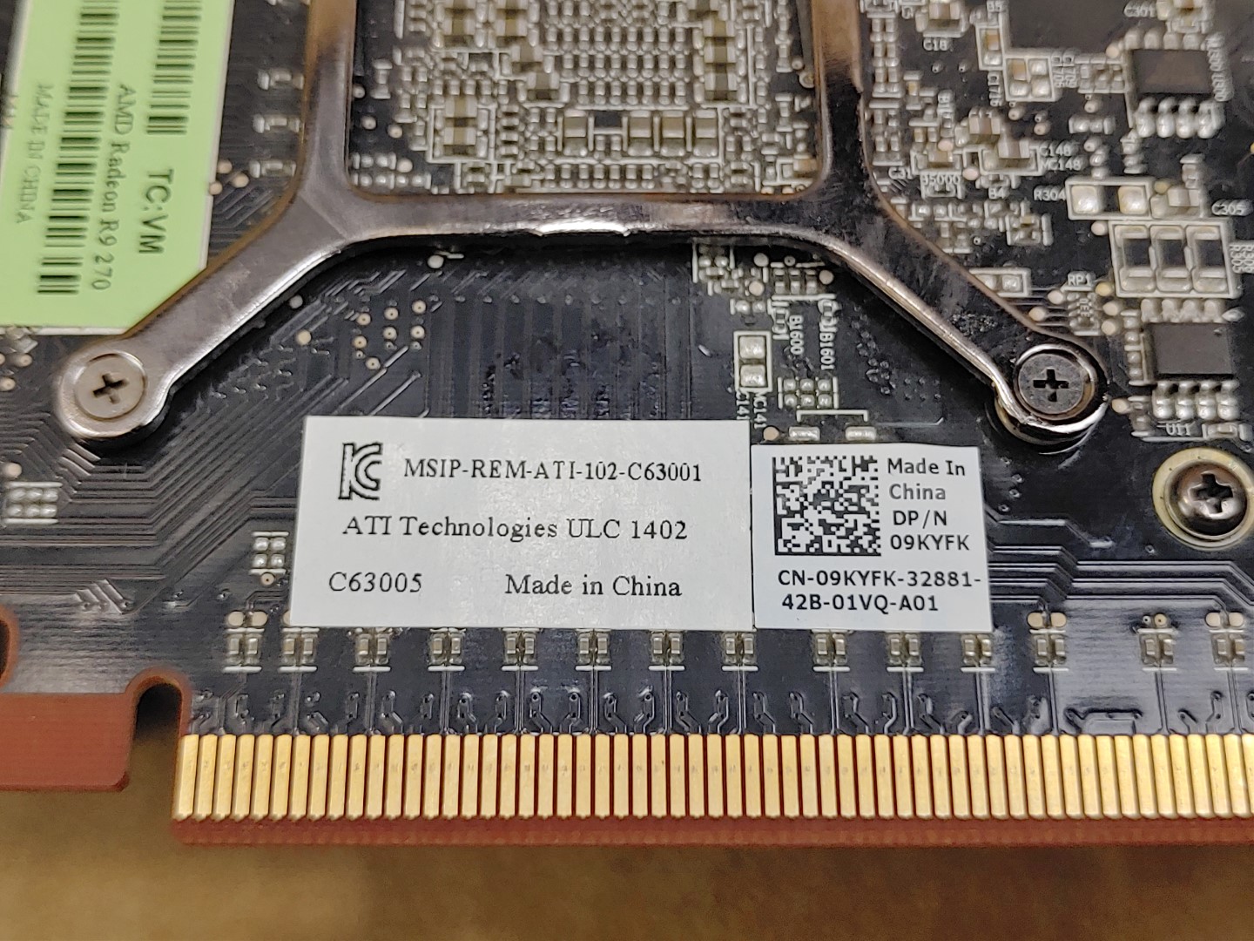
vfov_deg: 29.7
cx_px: 627
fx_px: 1775
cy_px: 470
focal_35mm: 49
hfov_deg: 38.9
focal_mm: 4.36
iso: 50
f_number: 1.8
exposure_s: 1/252
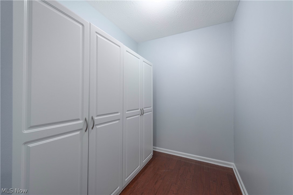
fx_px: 114
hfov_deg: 104.3
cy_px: 98
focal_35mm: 14
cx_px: 146
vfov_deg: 81.1
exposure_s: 1/60
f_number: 9
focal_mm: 14
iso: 200
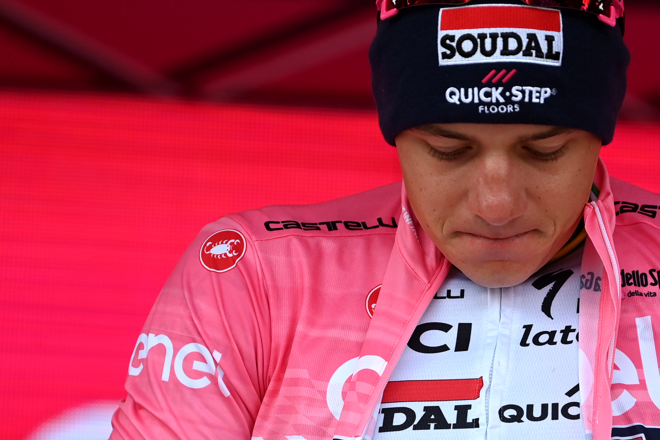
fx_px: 7260
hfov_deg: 5.2
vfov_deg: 3.5
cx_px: 495
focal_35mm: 396
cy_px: 355
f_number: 2.8
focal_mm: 170
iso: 500
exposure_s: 1/1600
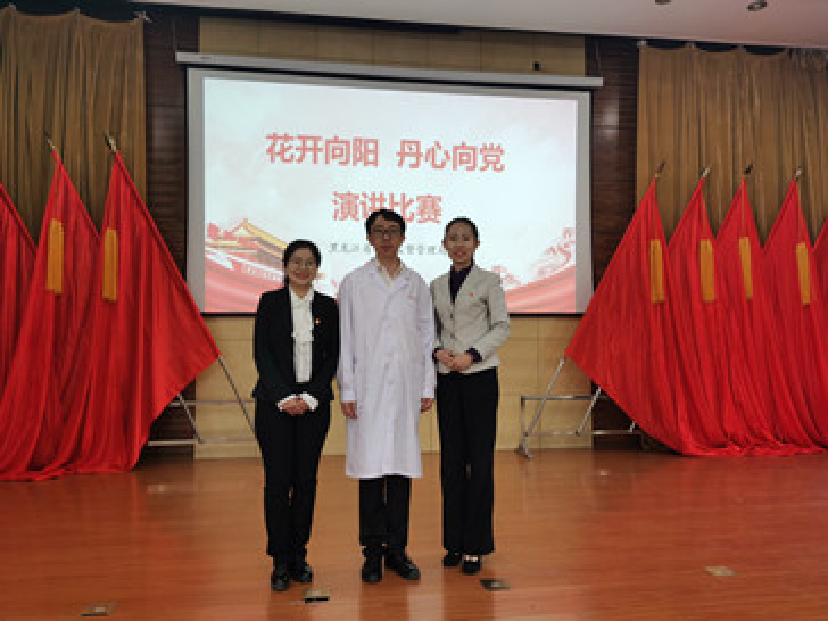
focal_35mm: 27
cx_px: 414
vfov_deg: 51.4
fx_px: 646
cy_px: 310
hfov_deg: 65.3
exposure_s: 1/100
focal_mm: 5.56
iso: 100
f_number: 1.6
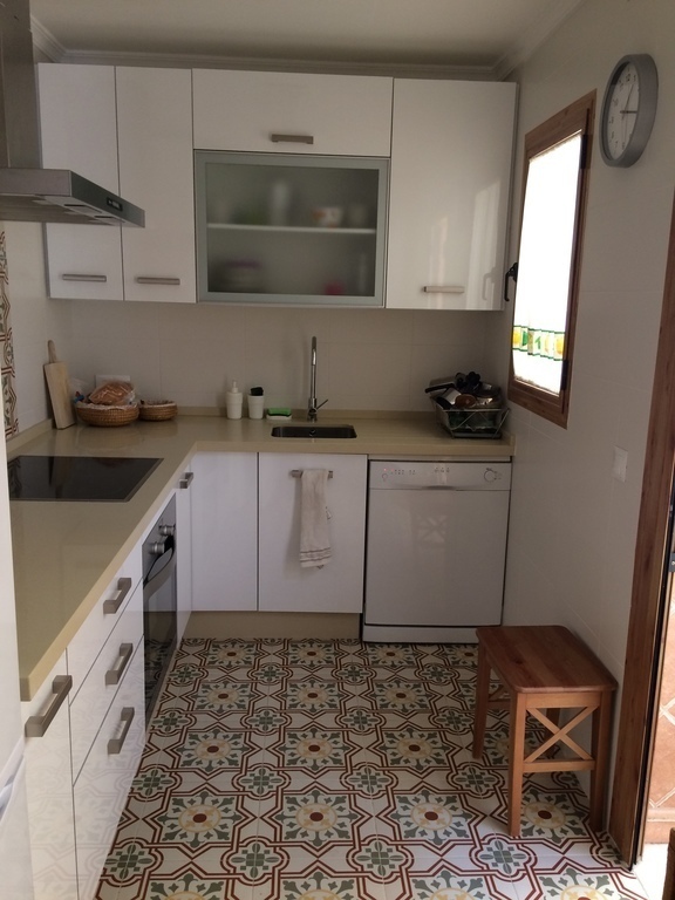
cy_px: 450
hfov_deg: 48.2
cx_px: 338
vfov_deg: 61.7
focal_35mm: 29
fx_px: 754
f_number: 2.2
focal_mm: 4.15
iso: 125
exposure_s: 1/33
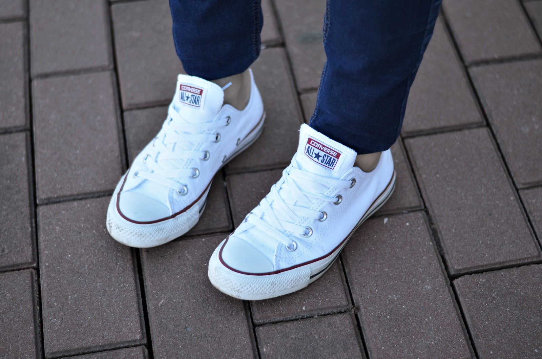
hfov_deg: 27.0
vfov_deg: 18.1
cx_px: 271
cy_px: 180
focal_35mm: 75
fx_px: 1127
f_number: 1.8
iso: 100
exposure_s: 1/500
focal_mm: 50
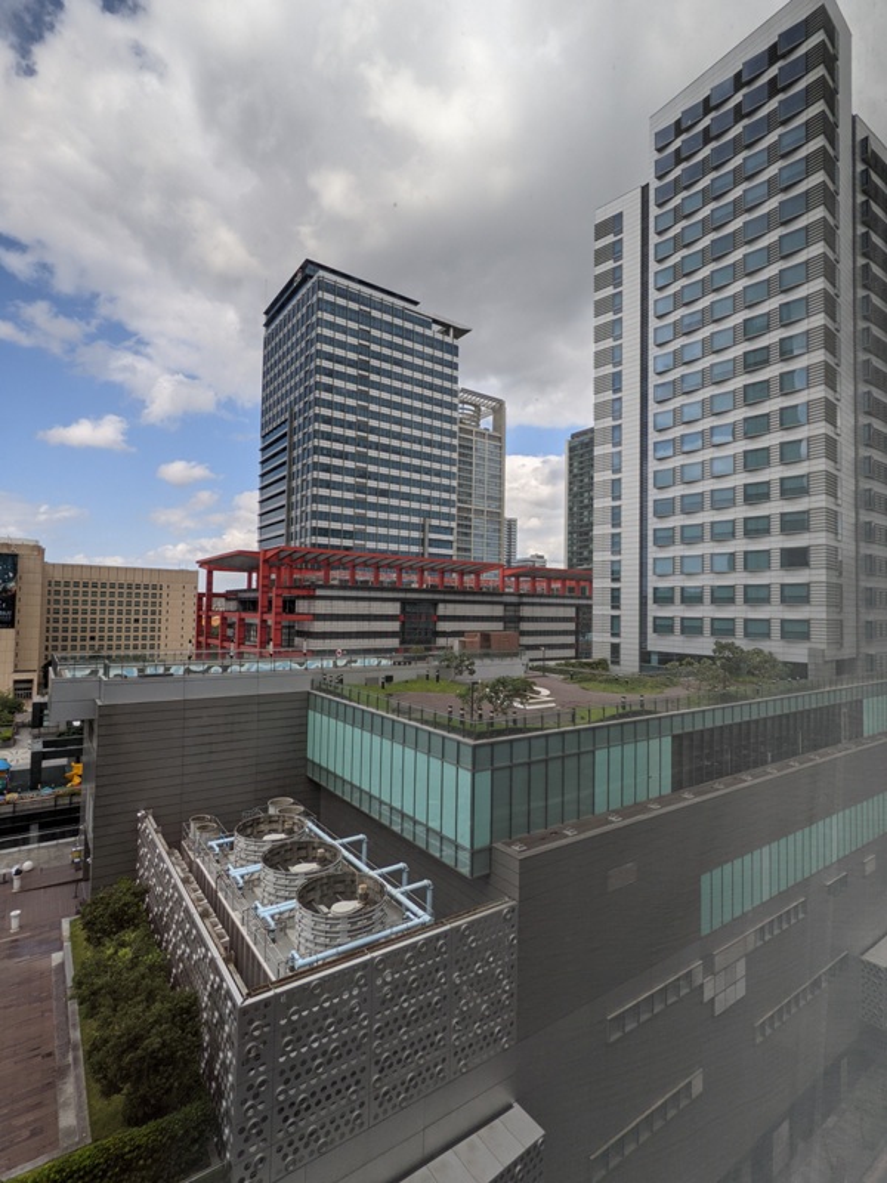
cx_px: 444
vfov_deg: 94.5
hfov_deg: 78.1
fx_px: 547
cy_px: 592
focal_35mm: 16
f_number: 2.2
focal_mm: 2.22
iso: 38
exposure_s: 1/520
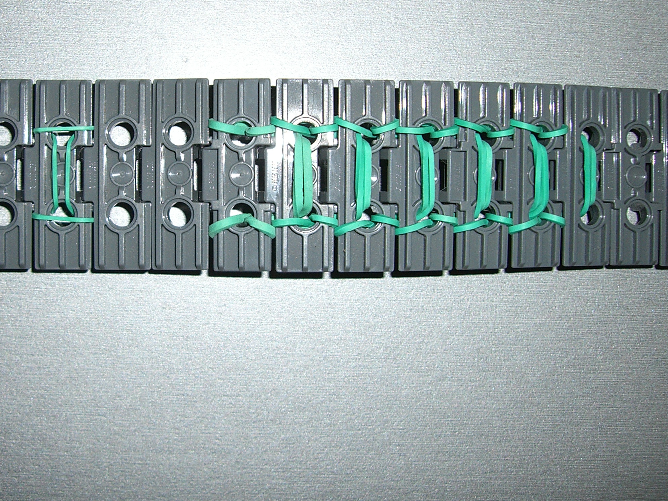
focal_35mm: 49
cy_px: 186
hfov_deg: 38.7
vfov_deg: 29.6
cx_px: 263
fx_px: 946
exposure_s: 1/60
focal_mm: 6.2
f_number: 2.7
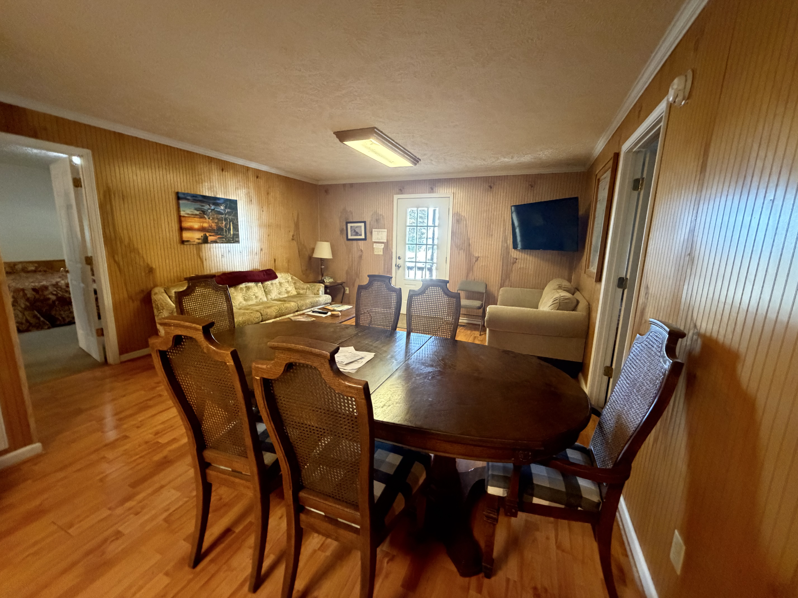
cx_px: 399
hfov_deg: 102.1
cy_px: 299
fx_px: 323
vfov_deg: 85.7
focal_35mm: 14
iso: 1000
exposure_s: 1/60
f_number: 2.2
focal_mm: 2.22
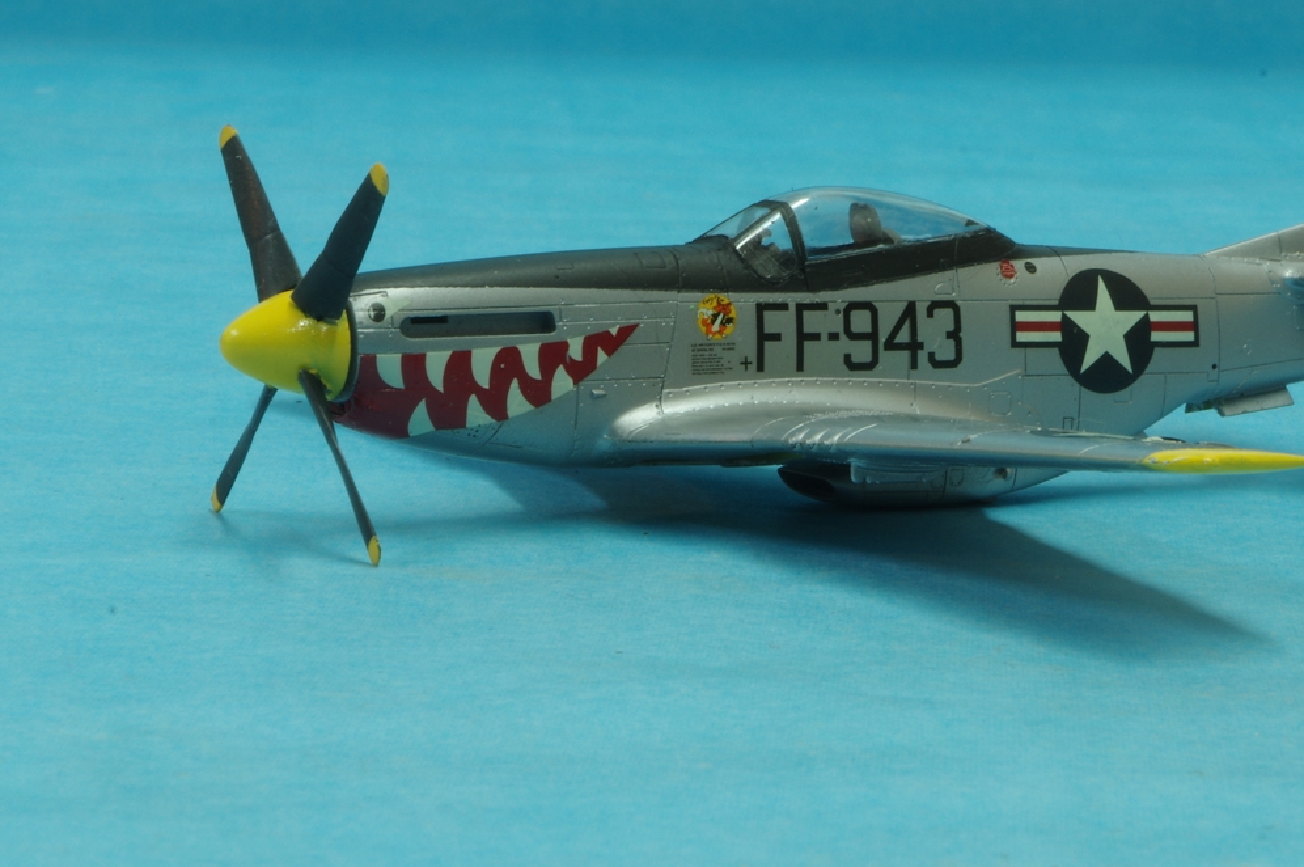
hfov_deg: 11.4
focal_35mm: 180
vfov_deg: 7.6
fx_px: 6513
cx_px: 824
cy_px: 419
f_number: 36
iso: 100
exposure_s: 6
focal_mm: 75
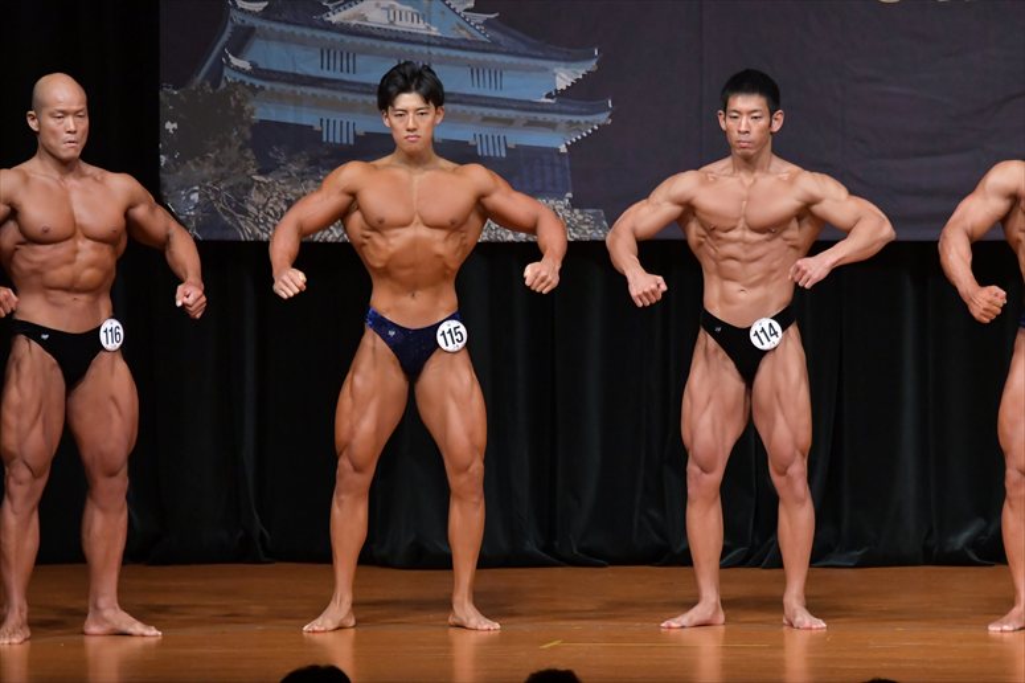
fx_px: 7684
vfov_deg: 5.1
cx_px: 512
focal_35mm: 270
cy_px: 342
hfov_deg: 7.6
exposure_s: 1/400
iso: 5000
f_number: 5.6
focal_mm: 180
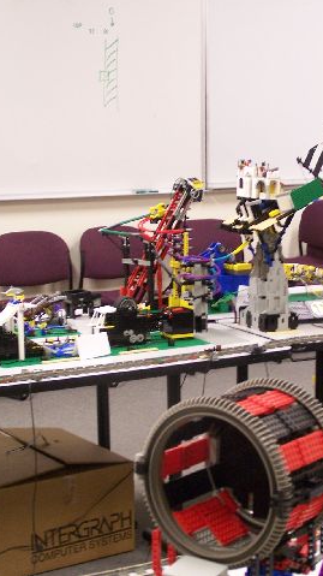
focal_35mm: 87
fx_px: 1326
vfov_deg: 24.5
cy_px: 285
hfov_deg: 13.8
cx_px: 259
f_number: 3.1
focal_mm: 9.8
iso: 140
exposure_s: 1/8
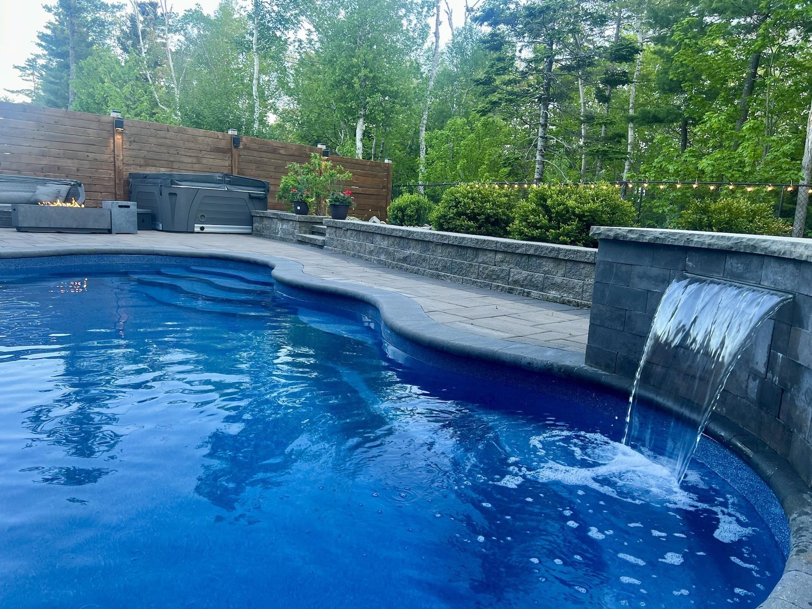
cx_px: 406
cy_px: 304
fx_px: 610
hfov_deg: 67.3
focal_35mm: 26
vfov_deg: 53.1
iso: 80
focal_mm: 5.7
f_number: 1.5
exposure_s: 1/120
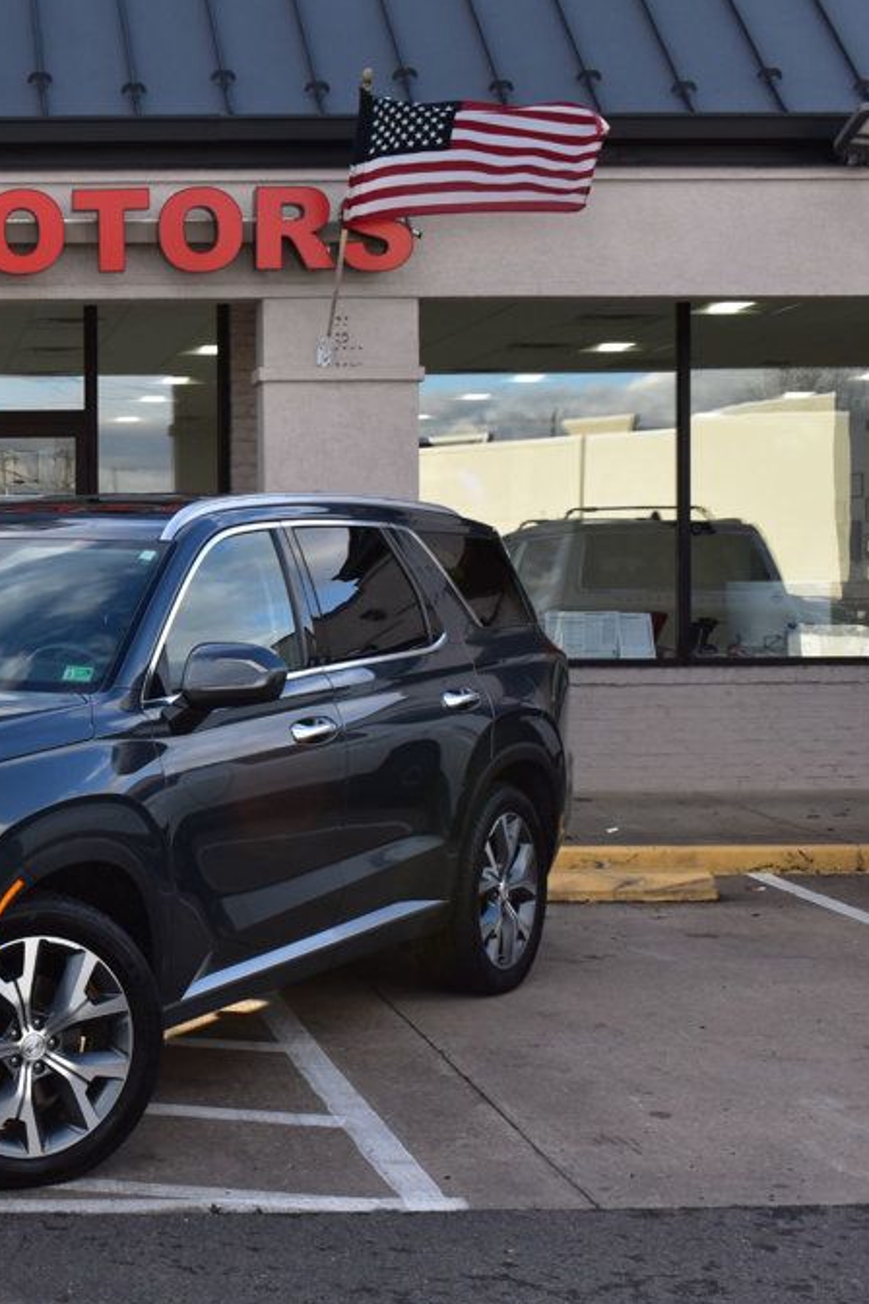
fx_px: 2317
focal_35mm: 64
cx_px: -118
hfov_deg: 20.2
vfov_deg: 31.4
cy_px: 654
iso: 400
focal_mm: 28
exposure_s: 1/160
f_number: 9
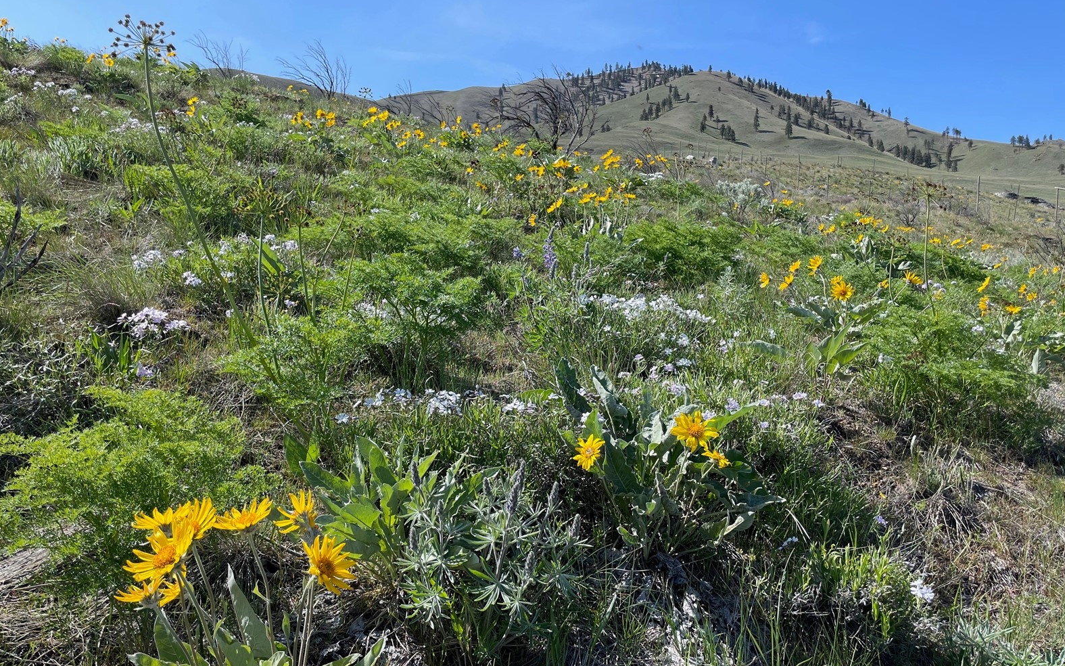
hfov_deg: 66.5
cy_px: 345
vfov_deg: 44.5
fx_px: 813
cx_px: 529
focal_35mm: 28
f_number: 1.6
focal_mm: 4.2
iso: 32
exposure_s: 1/2174
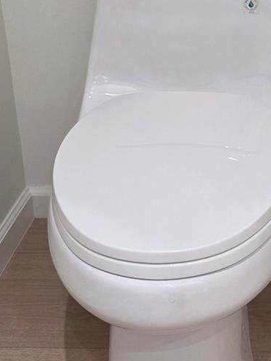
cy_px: 88
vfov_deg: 33.6
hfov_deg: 25.6
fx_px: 584
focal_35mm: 56
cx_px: 223
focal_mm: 6.3
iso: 250
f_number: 1.7
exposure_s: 1/120
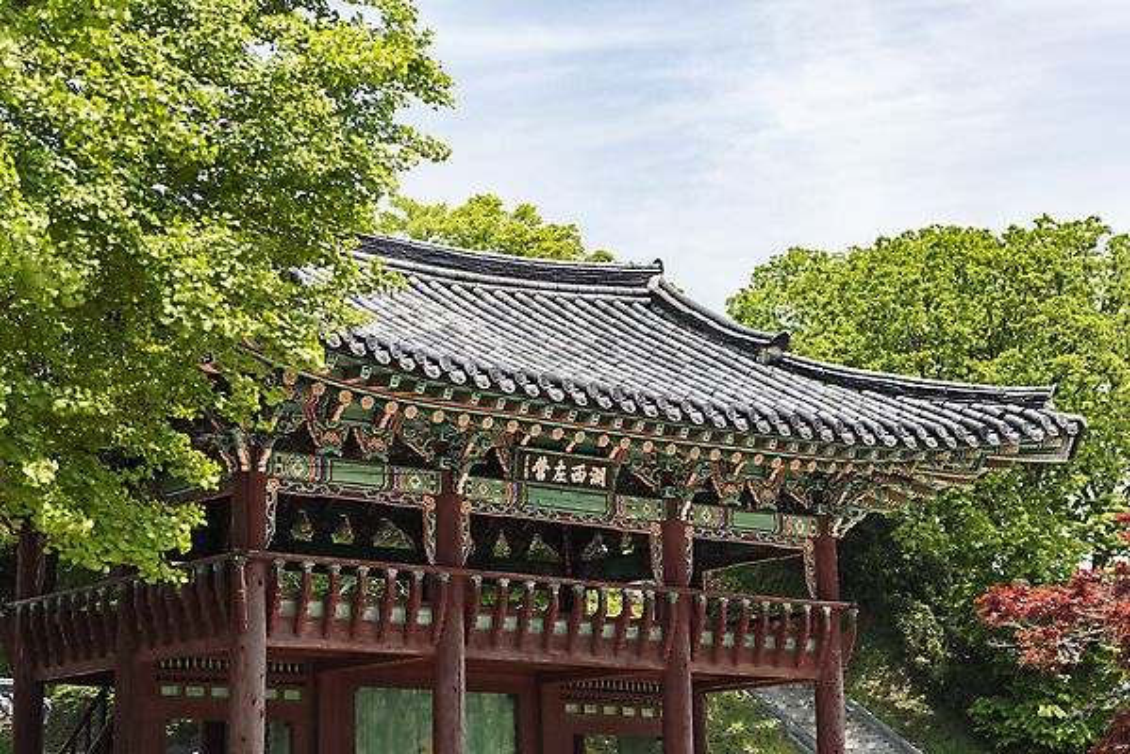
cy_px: 377
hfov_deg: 28.8
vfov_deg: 19.5
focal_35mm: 70
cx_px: 565
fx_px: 2198
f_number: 4.5
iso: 100
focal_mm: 70
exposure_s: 1/400
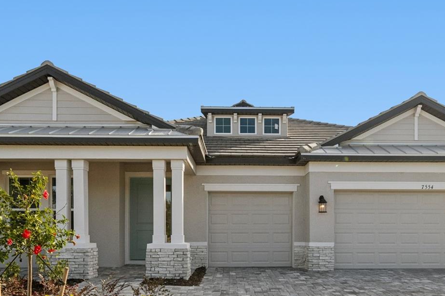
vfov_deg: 47.0
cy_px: 235
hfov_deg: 69.1
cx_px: 251
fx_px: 321
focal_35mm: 26
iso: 640
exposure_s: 1/1600
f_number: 7.1
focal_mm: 10
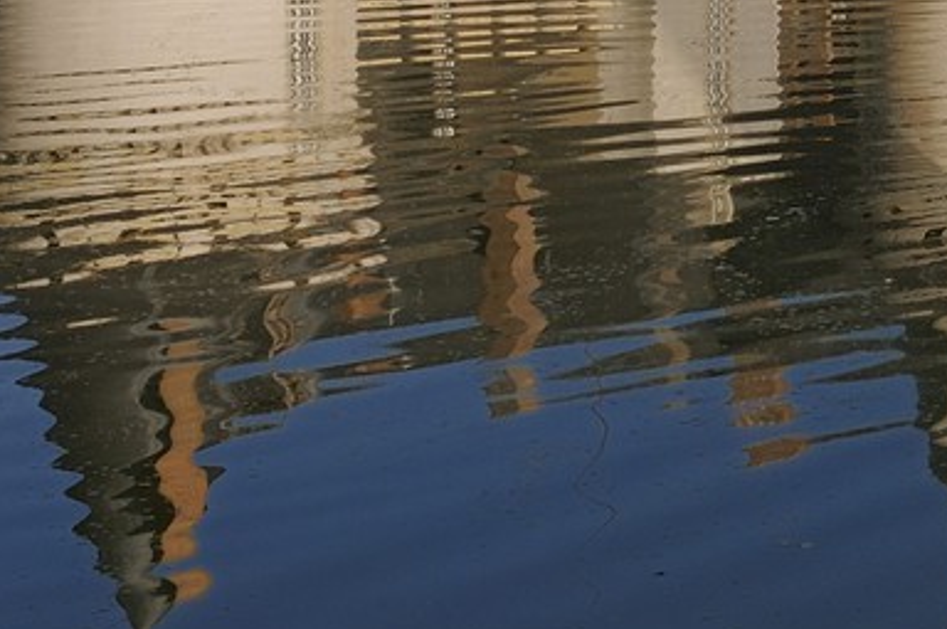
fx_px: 5254
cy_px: -550
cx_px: 1492
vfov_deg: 6.7
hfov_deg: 9.9
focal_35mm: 200
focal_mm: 48
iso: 200
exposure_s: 1/160
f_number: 14
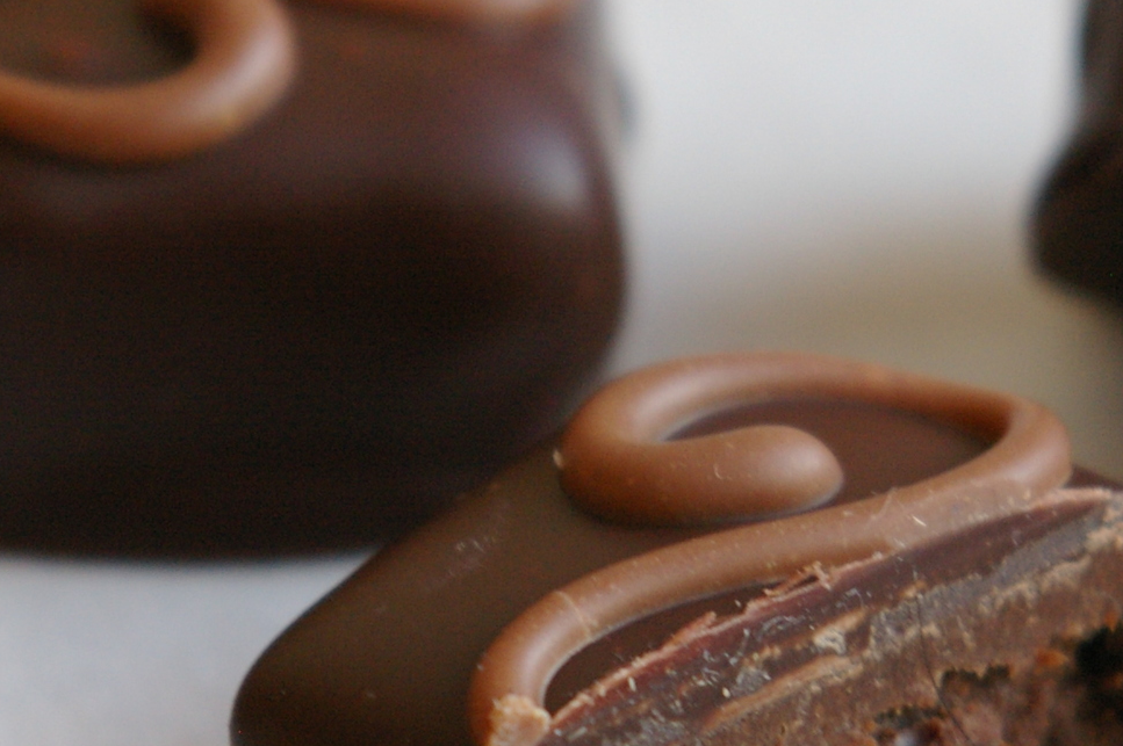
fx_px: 6648
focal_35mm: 213
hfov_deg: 9.7
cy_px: 682
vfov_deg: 6.4
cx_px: 652
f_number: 8
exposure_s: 1/15
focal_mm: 55
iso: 800
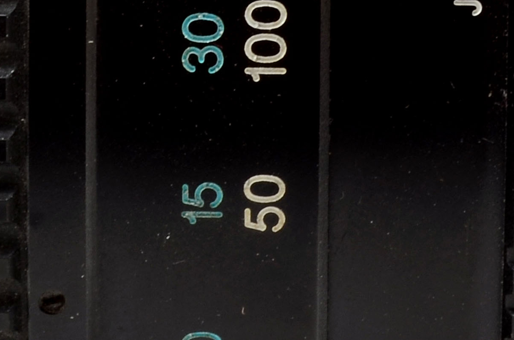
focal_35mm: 318
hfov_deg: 6.5
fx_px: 4531
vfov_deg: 4.3
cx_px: 144
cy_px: -4
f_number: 18
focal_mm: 52
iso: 100
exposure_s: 1/160
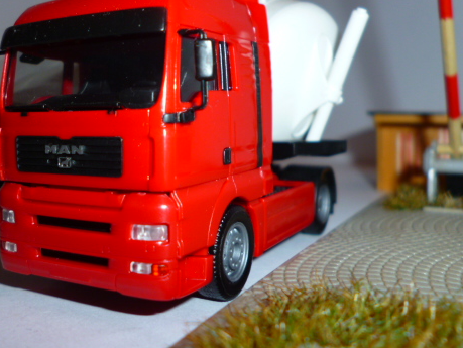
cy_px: 115
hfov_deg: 47.6
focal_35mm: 39
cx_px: 189
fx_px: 522
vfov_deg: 36.5
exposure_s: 1/60
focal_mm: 5
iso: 100
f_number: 3.1
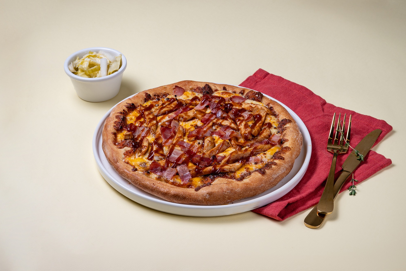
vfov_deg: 12.9
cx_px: 204
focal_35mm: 106
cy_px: 136
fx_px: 1195
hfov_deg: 19.3
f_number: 11
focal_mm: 70
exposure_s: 1/125
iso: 125
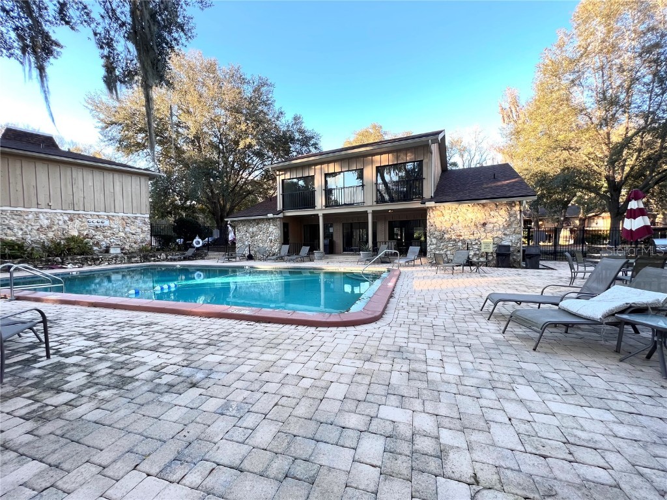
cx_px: 334
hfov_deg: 106.2
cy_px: 250
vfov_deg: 89.9
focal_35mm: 13
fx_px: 250
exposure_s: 1/122
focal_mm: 1.57
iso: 50
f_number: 1.8
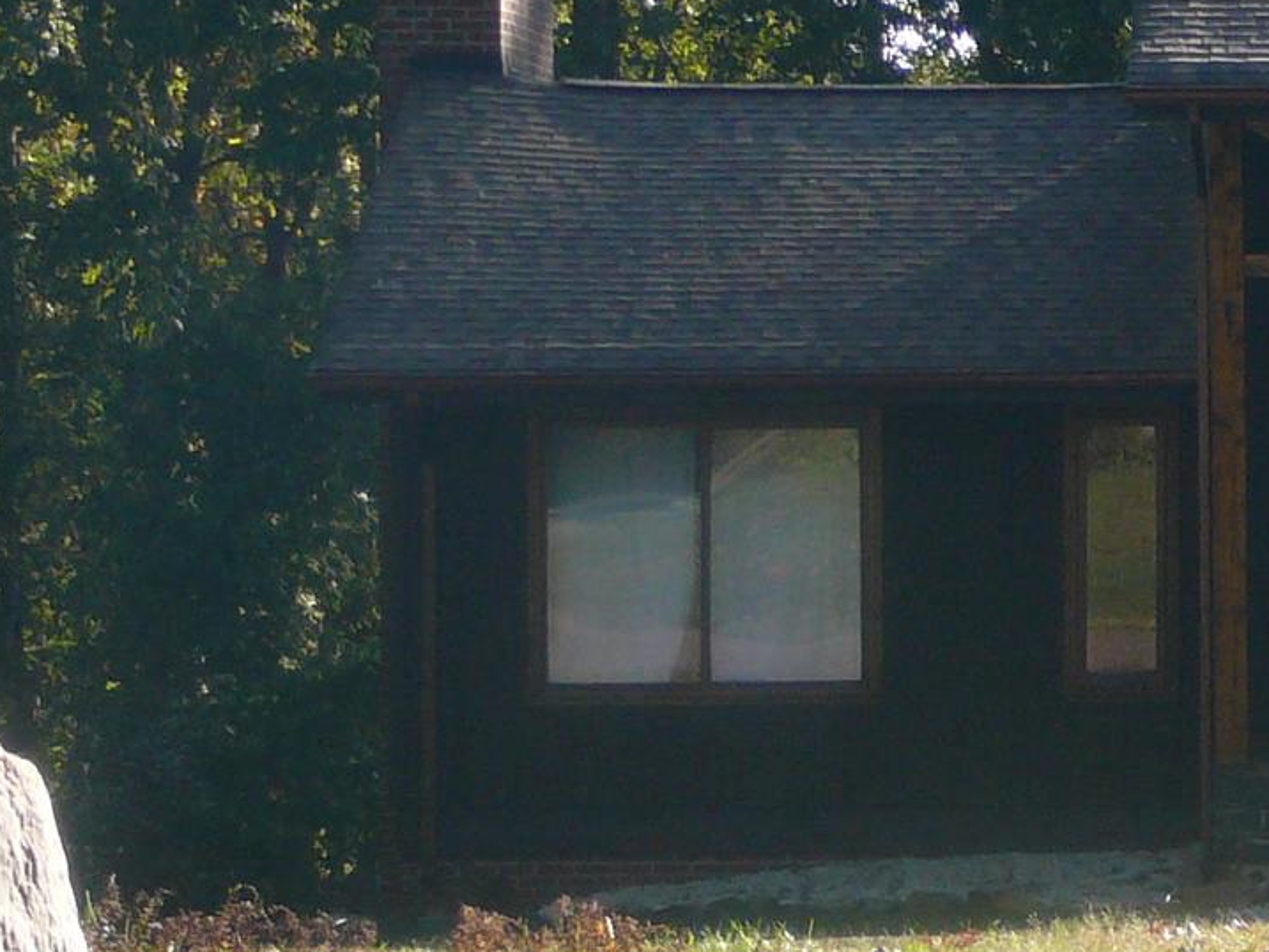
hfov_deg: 8.8
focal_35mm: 220
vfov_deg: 6.7
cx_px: 1720
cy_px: 209
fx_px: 8066
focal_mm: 11.5
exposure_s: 1/200
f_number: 3.7
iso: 80
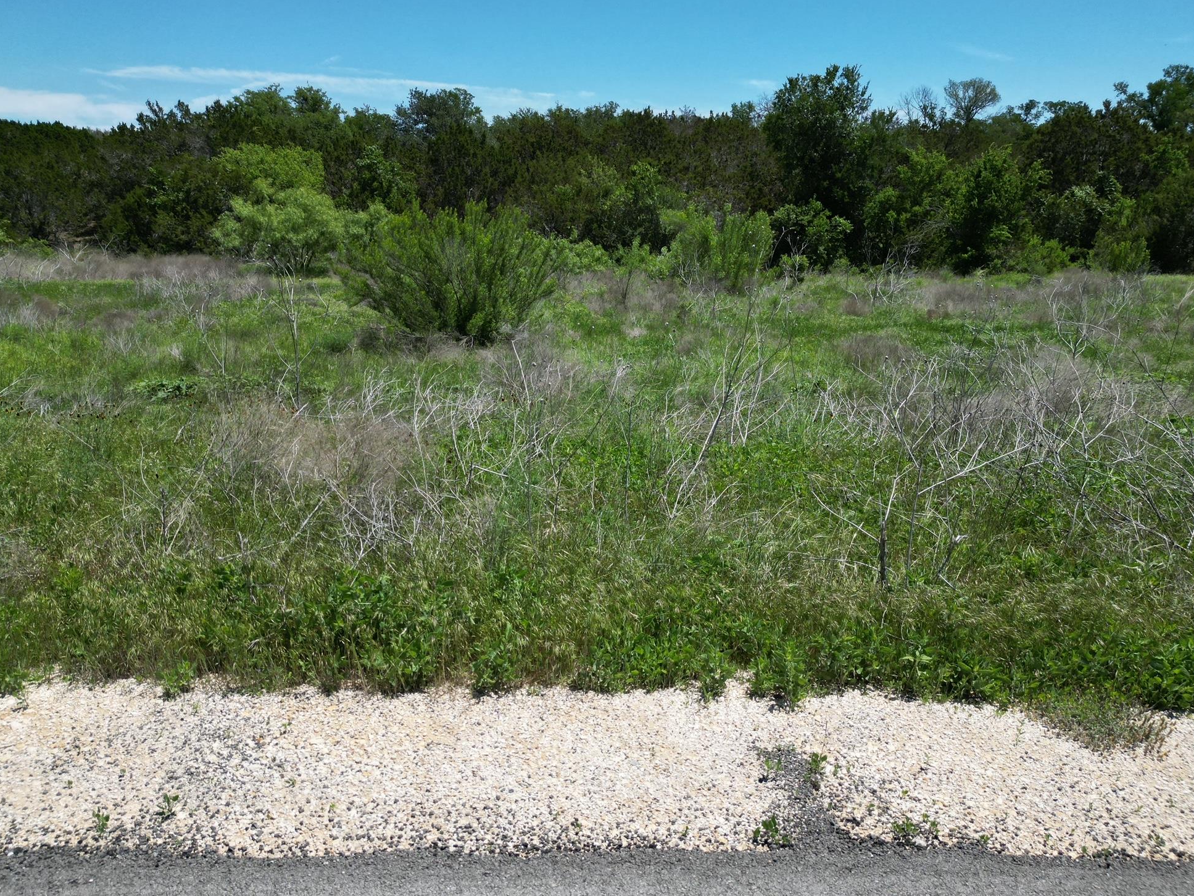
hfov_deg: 69.4
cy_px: 454
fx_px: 862
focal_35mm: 25
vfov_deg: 54.9
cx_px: 610
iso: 140
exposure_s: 1/4000
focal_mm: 6.72
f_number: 1.7
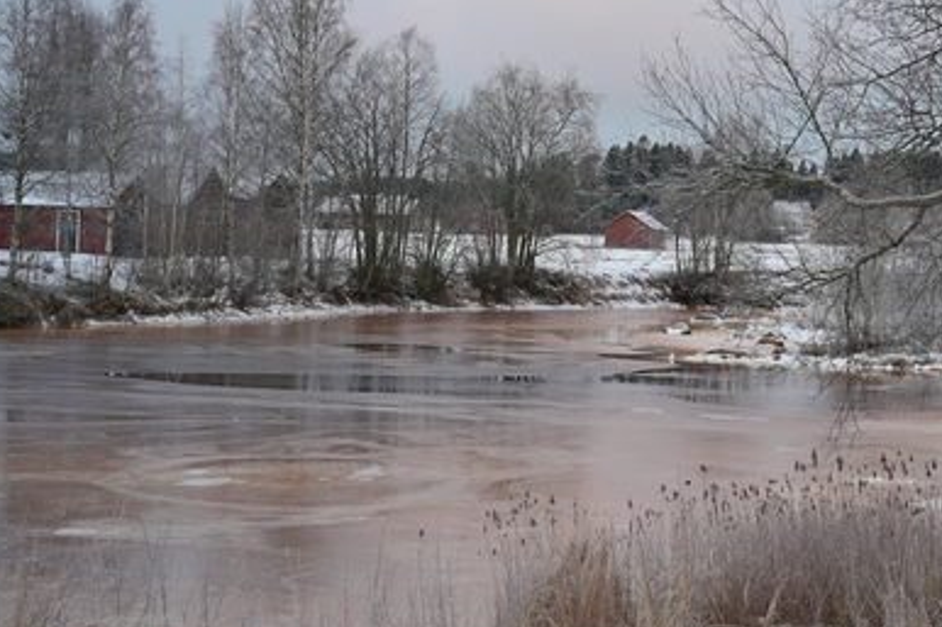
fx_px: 2171
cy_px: 279
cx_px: 652
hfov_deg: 24.3
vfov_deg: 16.4
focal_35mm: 83
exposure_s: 1/5
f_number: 11
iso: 100
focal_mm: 50
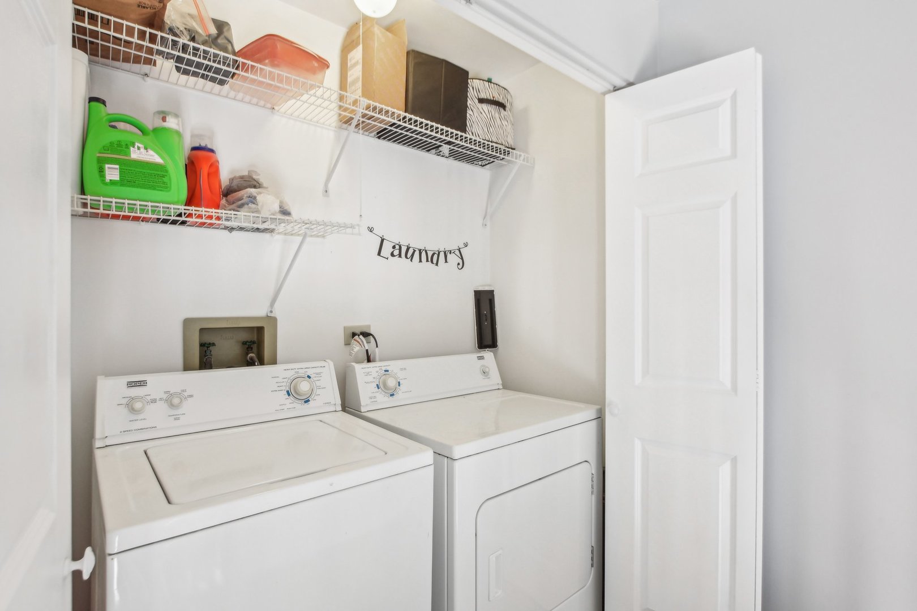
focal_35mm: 16
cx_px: 458
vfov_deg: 72.1
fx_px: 420
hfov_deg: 95.0
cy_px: 306
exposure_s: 1/15
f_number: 8
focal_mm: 11
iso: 500
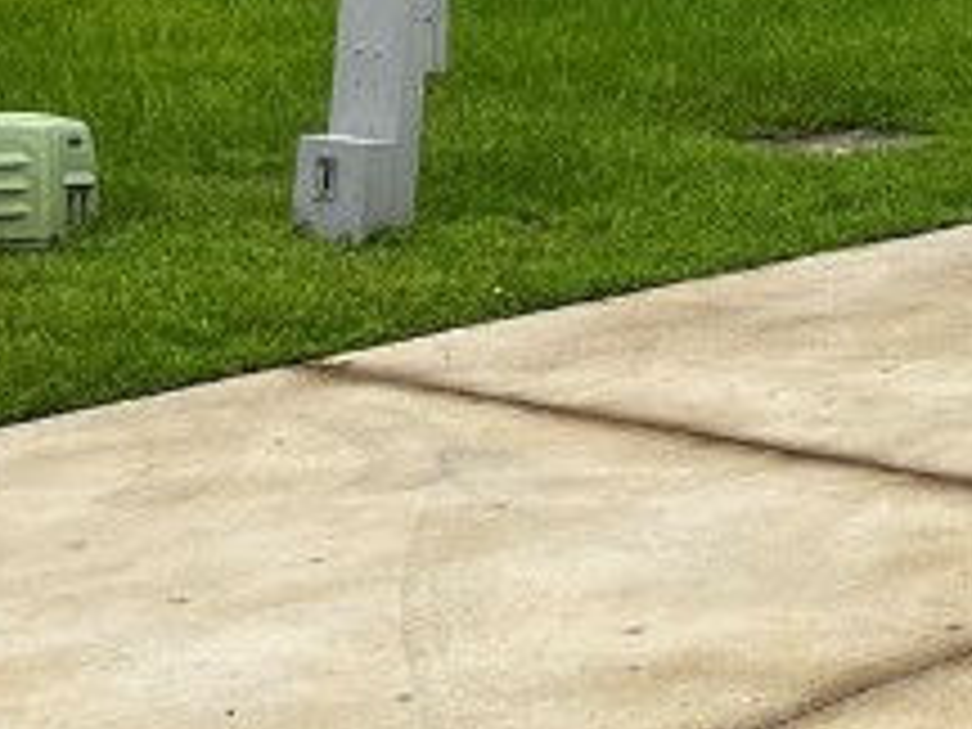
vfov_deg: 11.8
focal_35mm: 123
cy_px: -189
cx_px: 1917
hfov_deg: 13.7
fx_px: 3454
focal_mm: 5.1
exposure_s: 1/751
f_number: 1.6
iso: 50
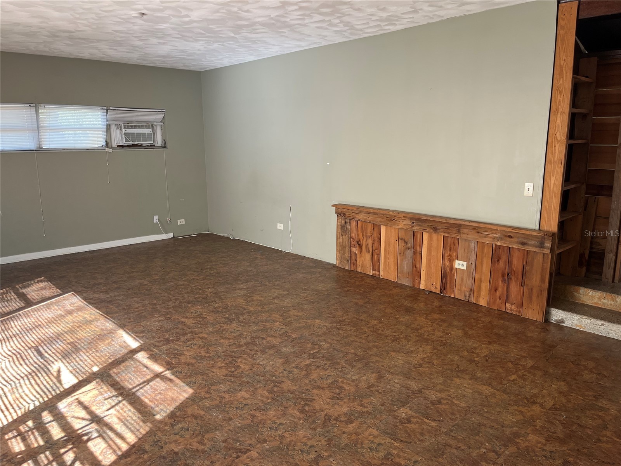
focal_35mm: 26
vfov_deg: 53.1
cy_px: 233
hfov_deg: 67.3
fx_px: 466
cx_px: 310
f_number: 1.6
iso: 80
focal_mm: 5.1
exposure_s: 1/122
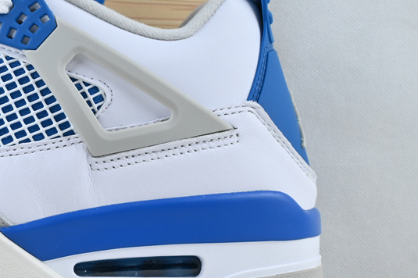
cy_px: 134
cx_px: -41
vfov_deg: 13.5
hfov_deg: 19.4
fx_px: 1172
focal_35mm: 101
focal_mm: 30
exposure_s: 1/15
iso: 100
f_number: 10
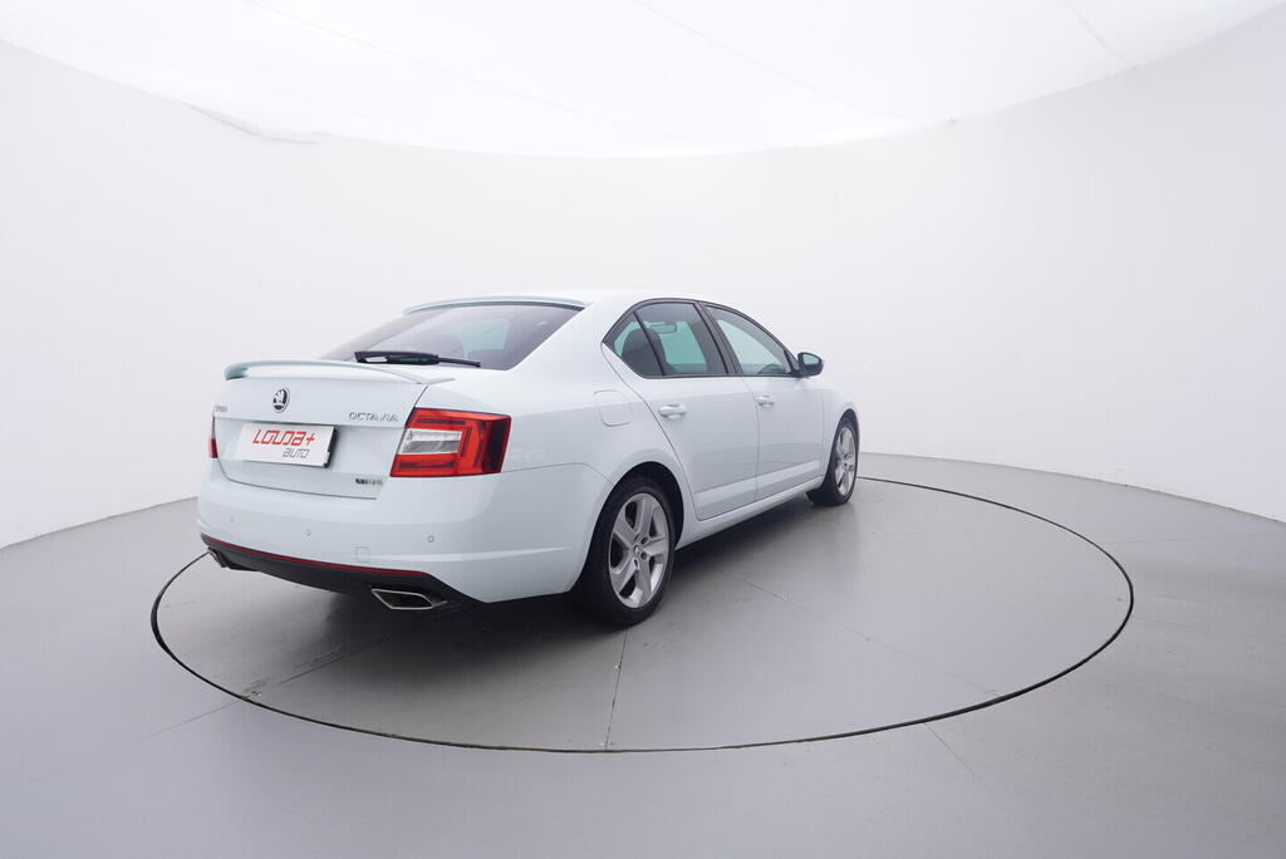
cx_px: 643
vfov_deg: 56.2
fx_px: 804
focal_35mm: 22
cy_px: 430
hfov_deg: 77.3
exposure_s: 1/80
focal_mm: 15
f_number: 5
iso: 200
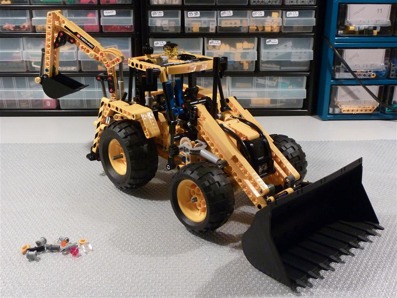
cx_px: 198
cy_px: 149
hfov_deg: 50.1
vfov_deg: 38.7
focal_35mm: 37
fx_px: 424
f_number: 3.6
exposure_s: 1/20
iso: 400
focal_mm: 6.1
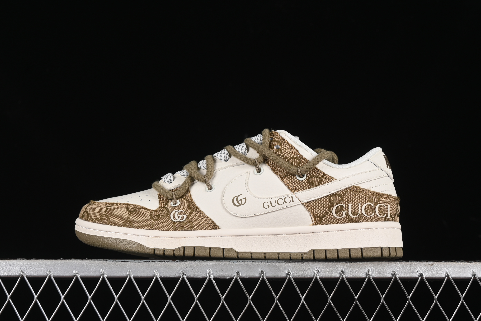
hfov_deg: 27.0
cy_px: 160
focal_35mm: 75
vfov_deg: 18.2
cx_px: 240
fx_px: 1002
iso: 160
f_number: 8
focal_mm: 50
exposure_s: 1/80
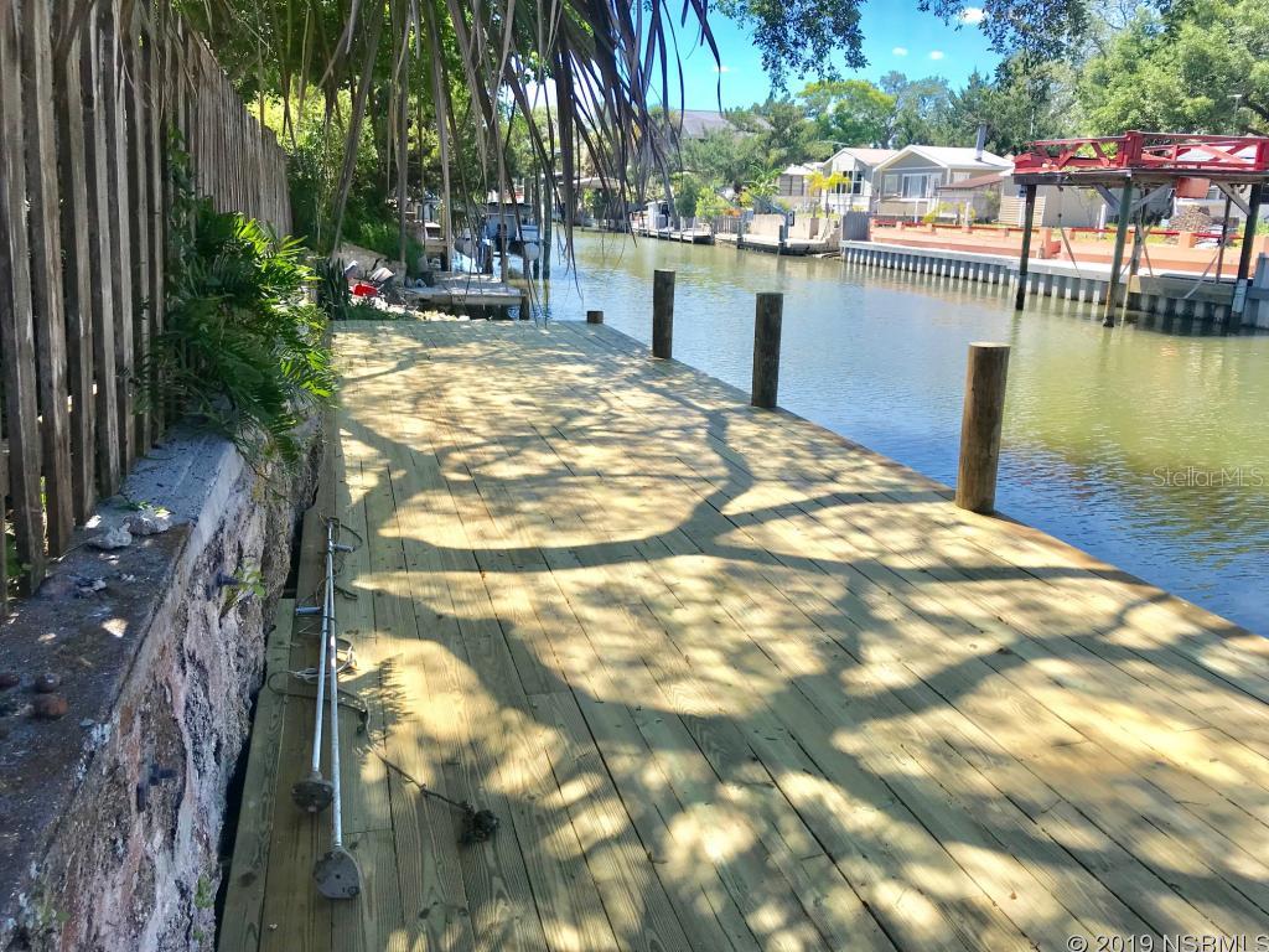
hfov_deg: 63.4
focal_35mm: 28
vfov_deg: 49.7
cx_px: 634
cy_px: 476
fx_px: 1026
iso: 20
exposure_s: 1/997
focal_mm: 3.99
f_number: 1.8
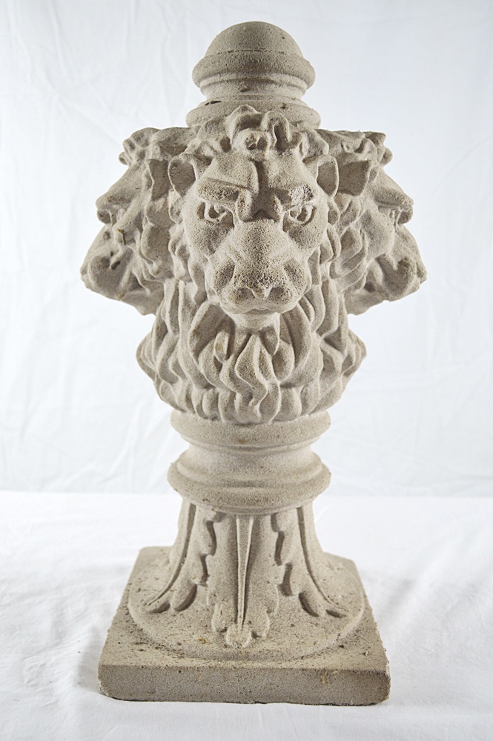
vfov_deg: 57.3
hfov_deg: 39.9
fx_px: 679
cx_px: 246
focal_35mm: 33
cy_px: 370
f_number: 4.5
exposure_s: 1/80
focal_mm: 22
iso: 400
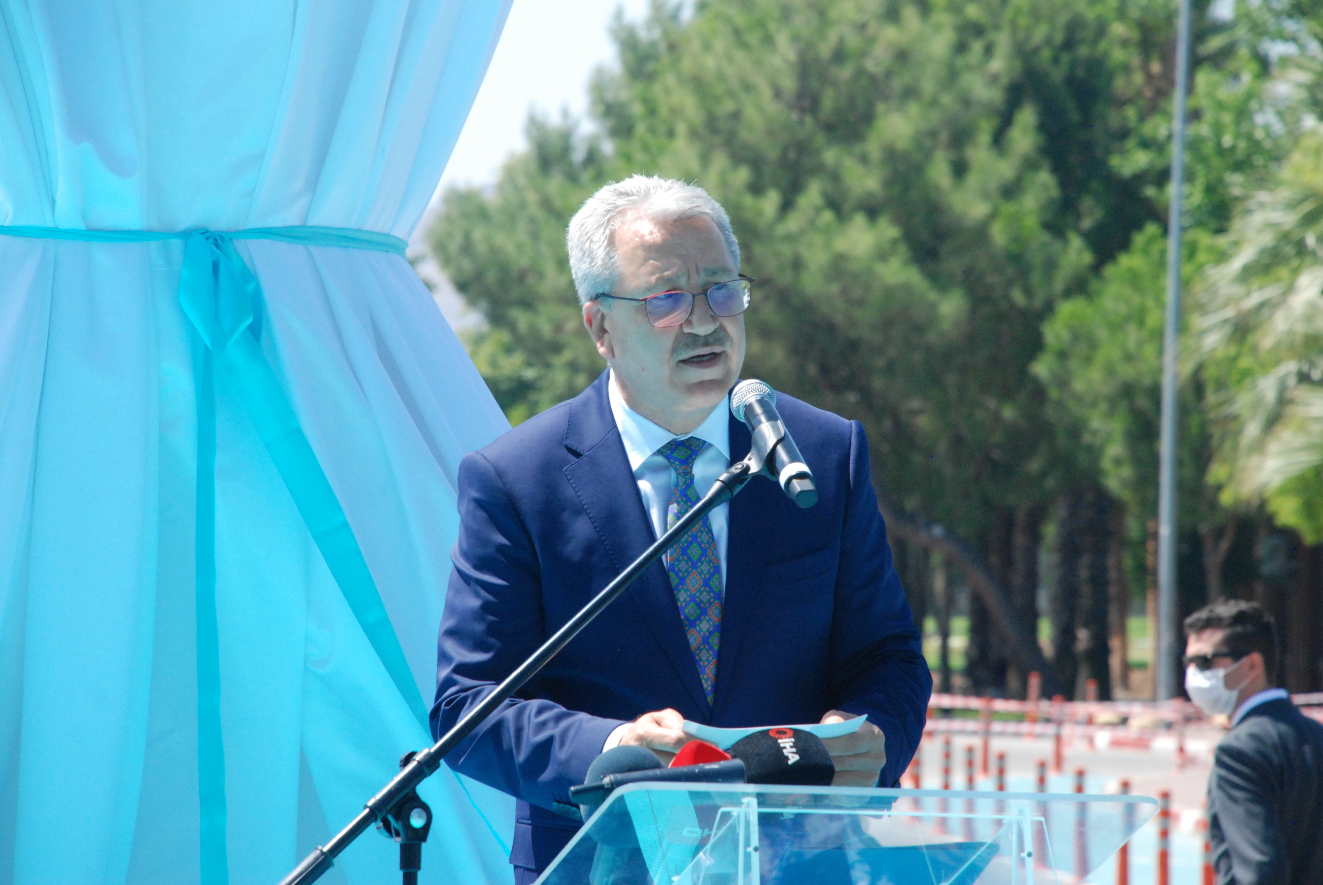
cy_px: 442
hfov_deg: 10.1
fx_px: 7451
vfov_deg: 6.8
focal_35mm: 202
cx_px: 662
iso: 1000
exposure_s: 1/1000
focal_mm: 135
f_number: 8
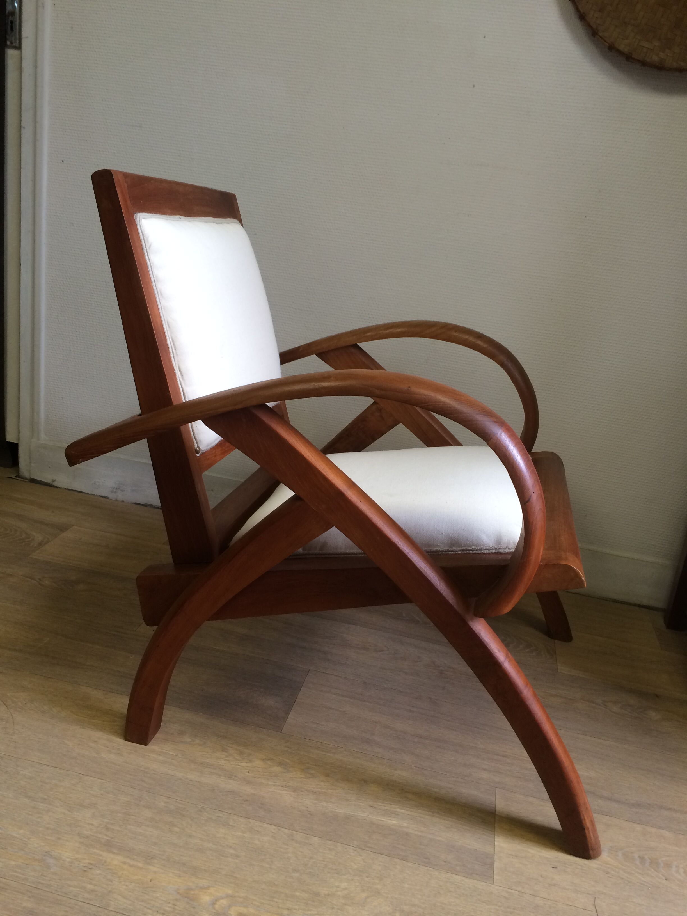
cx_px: 344
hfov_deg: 48.2
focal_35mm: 29
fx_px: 767
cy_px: 458
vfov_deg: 61.7
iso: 80
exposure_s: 1/30
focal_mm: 4.15
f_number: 2.2
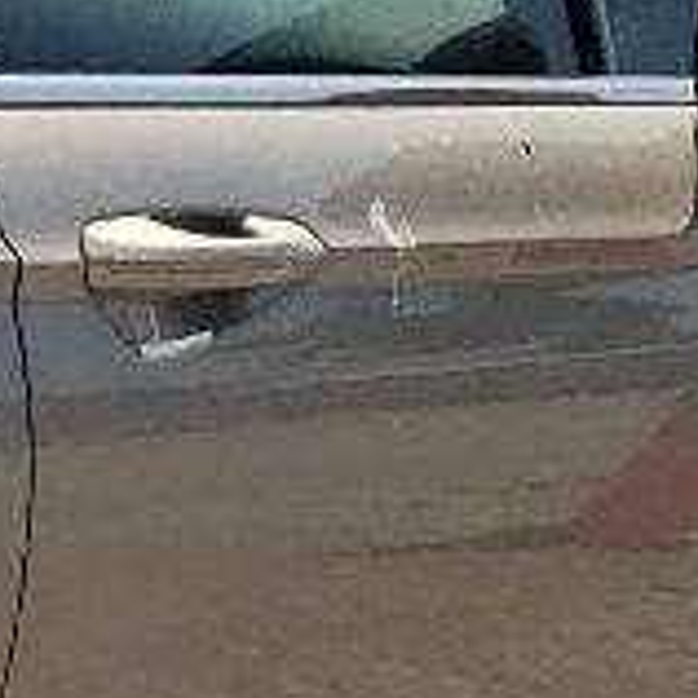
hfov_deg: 6.2
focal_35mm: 233
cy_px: 654
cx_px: -2081
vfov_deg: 7.5
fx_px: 5315
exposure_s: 1/5000
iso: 50
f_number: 1.5
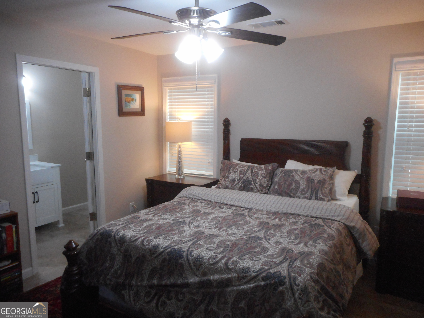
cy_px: 159
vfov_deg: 54.9
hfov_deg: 69.4
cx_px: 212
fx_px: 306
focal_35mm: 25
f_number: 3.7
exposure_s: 1/30
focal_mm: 4.5
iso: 400
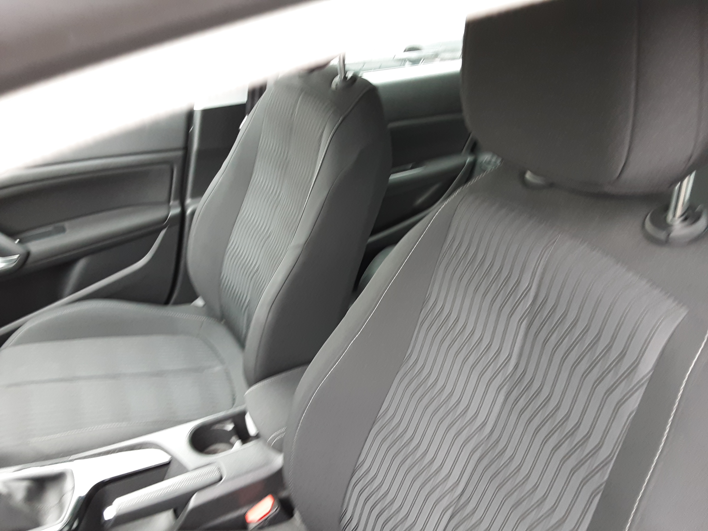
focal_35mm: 28
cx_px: 354
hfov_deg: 63.4
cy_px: 266
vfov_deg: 49.7
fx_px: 573
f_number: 1.9
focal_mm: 2.9
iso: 125
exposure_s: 1/50
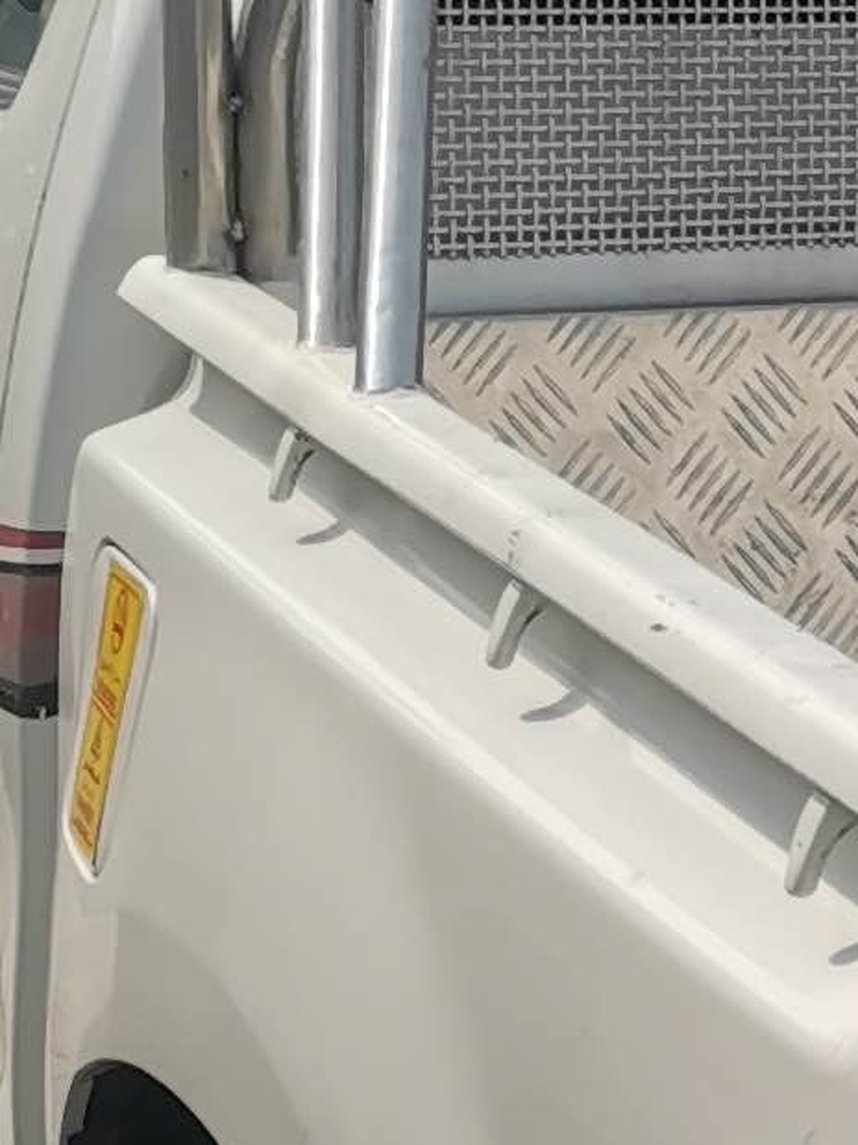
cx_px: 1871
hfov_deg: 8.3
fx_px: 5554
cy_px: 681
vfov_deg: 11.8
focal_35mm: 168
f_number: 1.8
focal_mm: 4.75
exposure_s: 1/2041
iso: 50
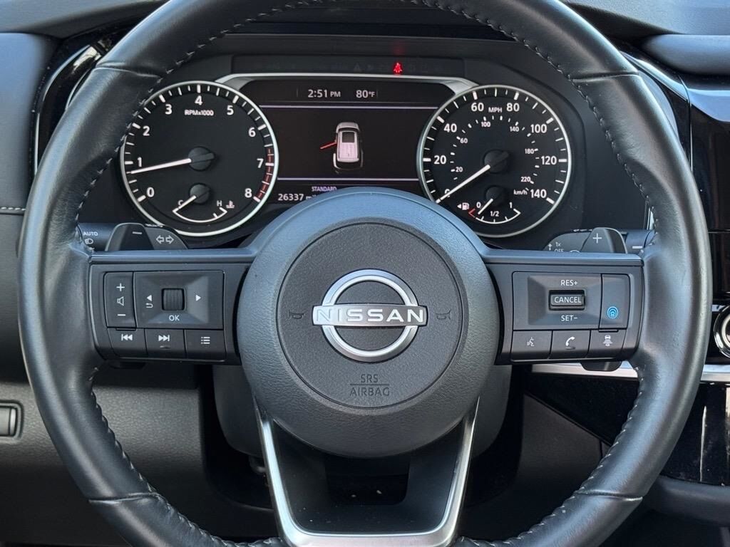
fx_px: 1012
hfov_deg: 39.7
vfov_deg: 30.3
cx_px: 365
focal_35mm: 48
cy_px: 274
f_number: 1.78
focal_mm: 6.76
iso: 80
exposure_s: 1/121
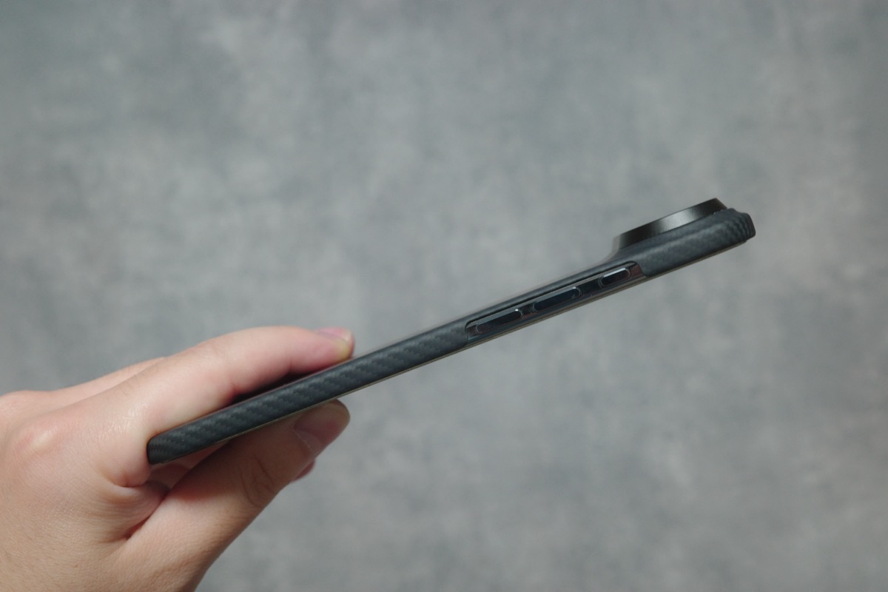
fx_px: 987
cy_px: 296
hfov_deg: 48.5
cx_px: 444
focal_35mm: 40
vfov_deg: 33.4
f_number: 5.6
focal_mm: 26
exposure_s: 1/30
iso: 1000
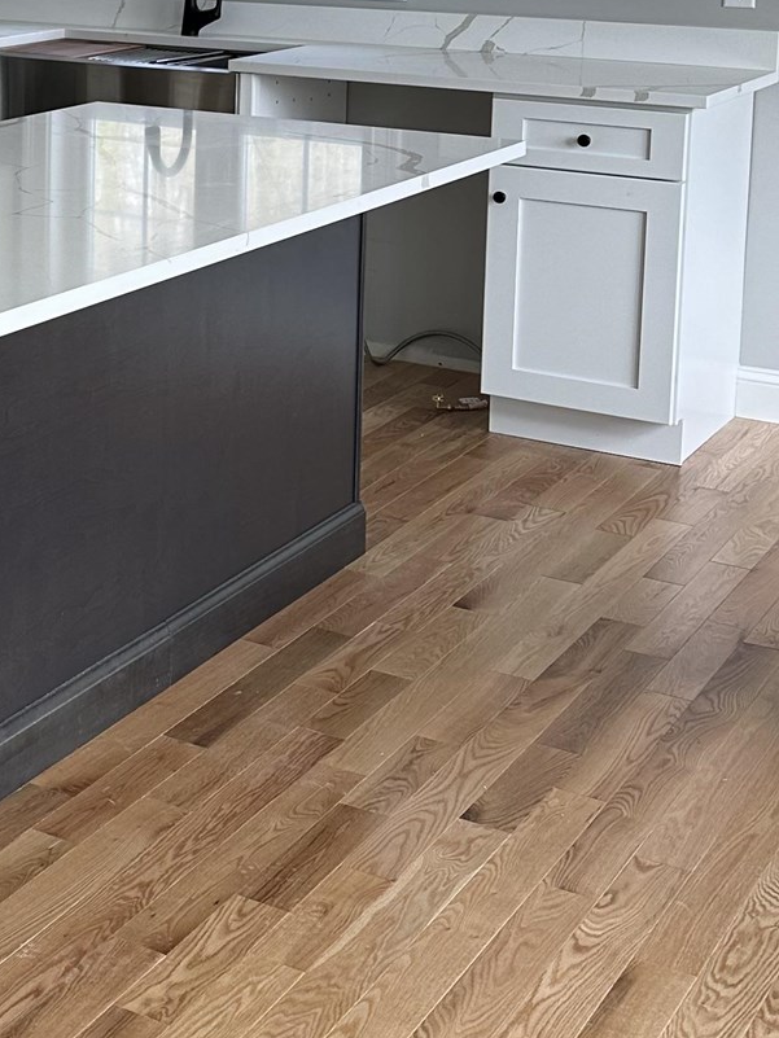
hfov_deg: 19.5
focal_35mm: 69
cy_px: 65
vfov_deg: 27.0
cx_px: -258
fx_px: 2070
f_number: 1.78
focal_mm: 6.86
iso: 80
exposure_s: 1/121
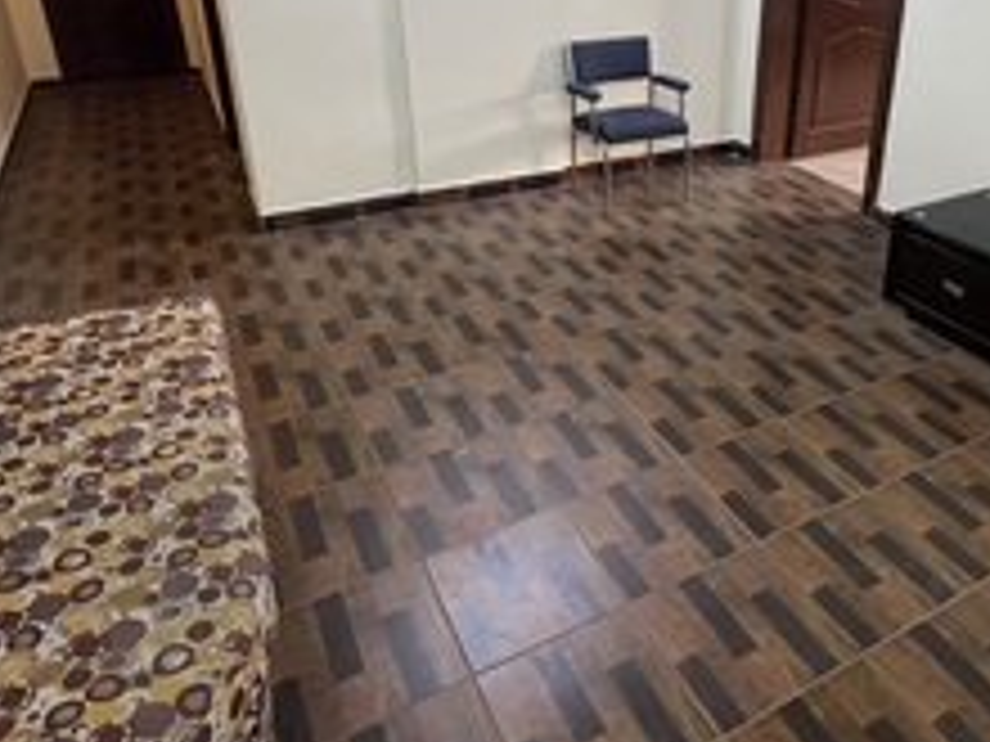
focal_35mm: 27
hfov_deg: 63.6
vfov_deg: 50.0
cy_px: 218
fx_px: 772
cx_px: 664
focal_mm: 1.57
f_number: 1.8
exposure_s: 1/50
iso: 640
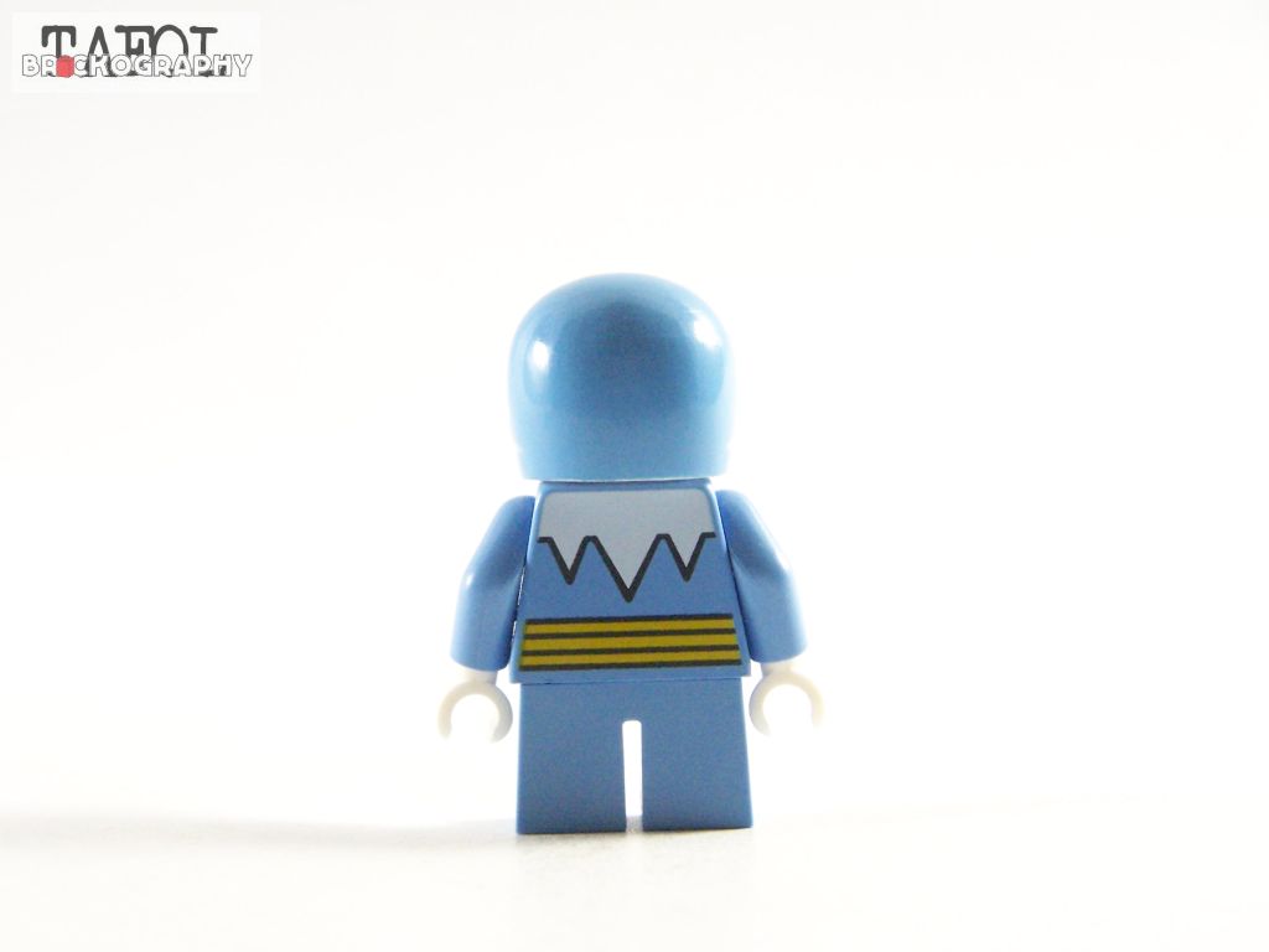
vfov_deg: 14.1
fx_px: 3849
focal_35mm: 105
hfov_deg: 18.7
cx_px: 634
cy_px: 476
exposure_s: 1/60
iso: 400
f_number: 3.2
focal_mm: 17.5
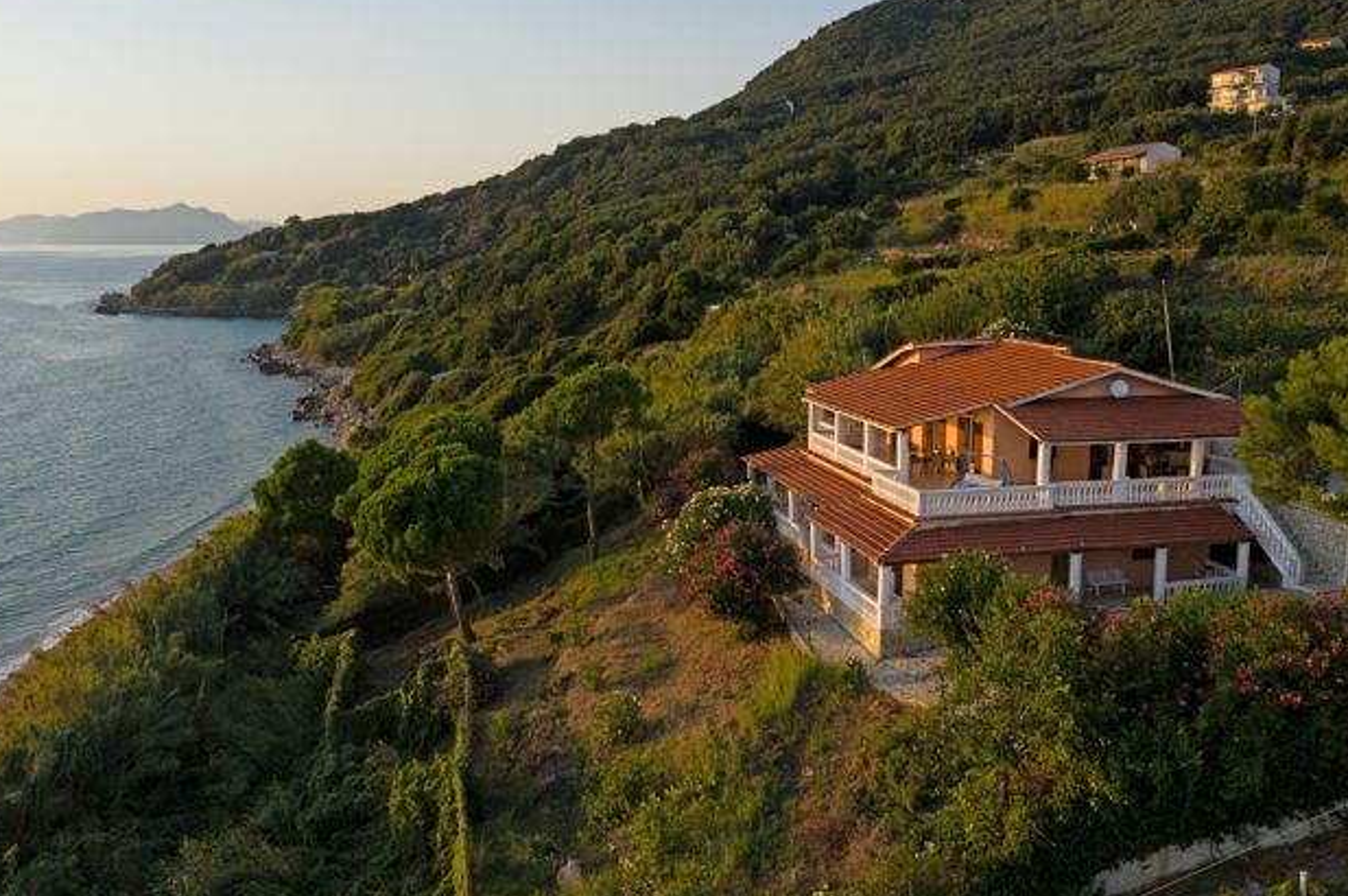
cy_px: 412
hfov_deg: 58.8
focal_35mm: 32
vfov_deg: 41.0
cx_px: 667
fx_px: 1197
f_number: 5
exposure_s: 1/320
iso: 100
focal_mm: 10.3
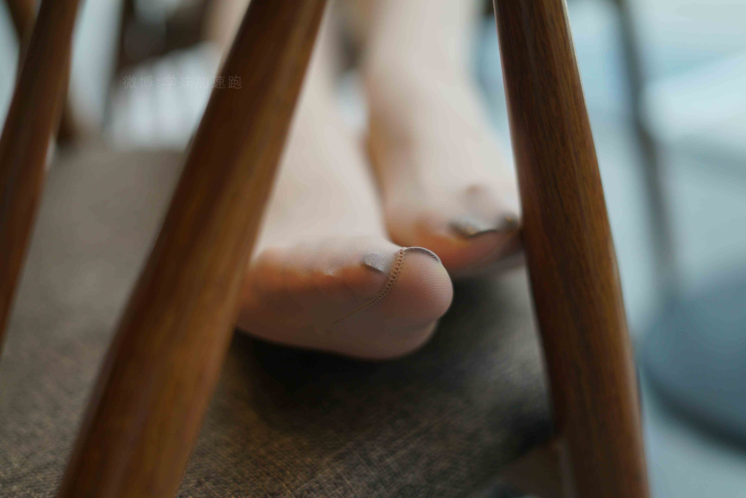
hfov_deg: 39.6
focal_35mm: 50
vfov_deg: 27.0
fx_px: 1037
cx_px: 373
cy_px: 249
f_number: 1.8
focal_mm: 50
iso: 200
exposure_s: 1/800
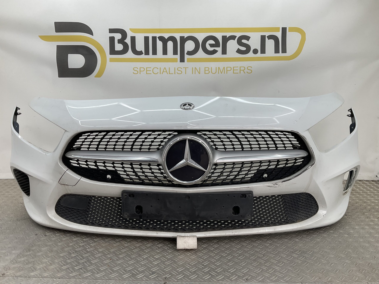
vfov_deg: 48.2
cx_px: 190
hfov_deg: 61.7
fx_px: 318
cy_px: 142
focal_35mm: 29
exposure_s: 1/121
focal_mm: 3
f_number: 1.8
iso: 16
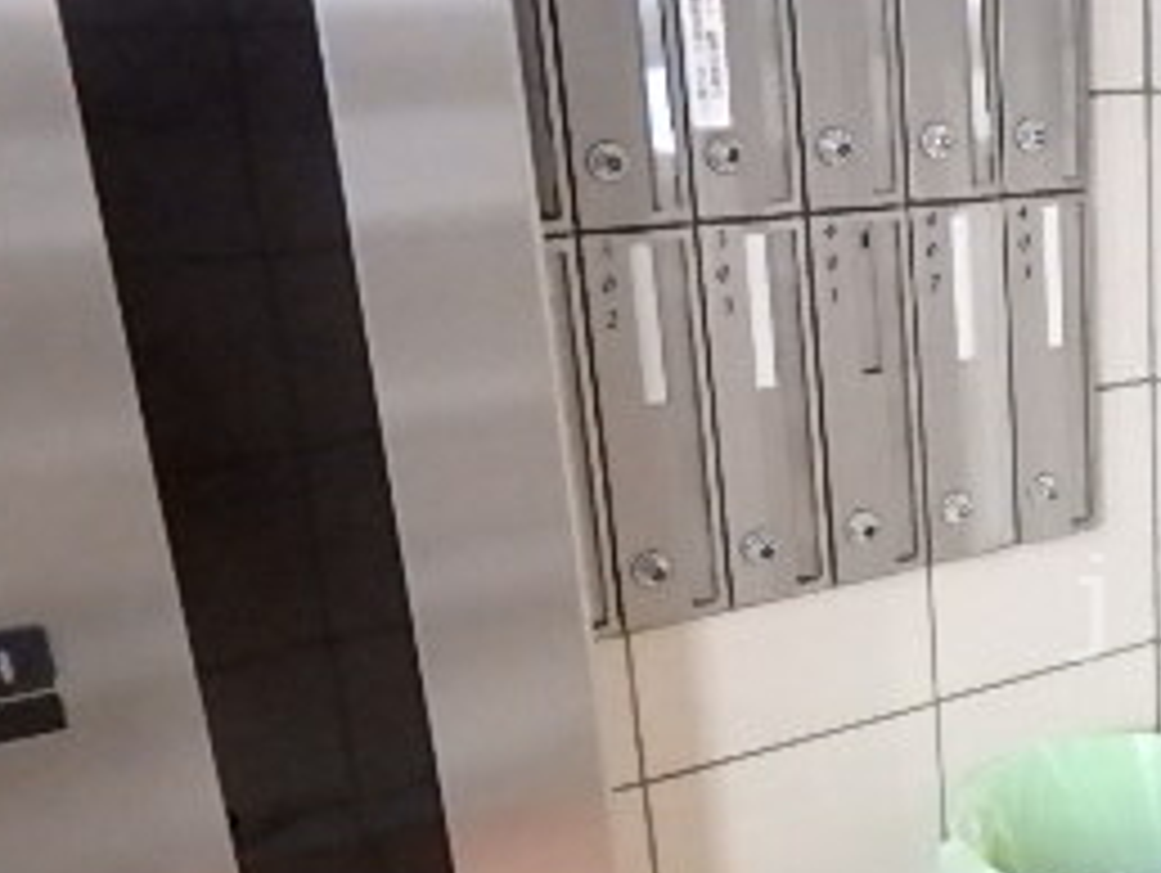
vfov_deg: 27.8
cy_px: 608
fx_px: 1746
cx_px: 1377
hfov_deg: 31.2
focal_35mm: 52
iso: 1600
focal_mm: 3.7
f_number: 3.5
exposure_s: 1/20
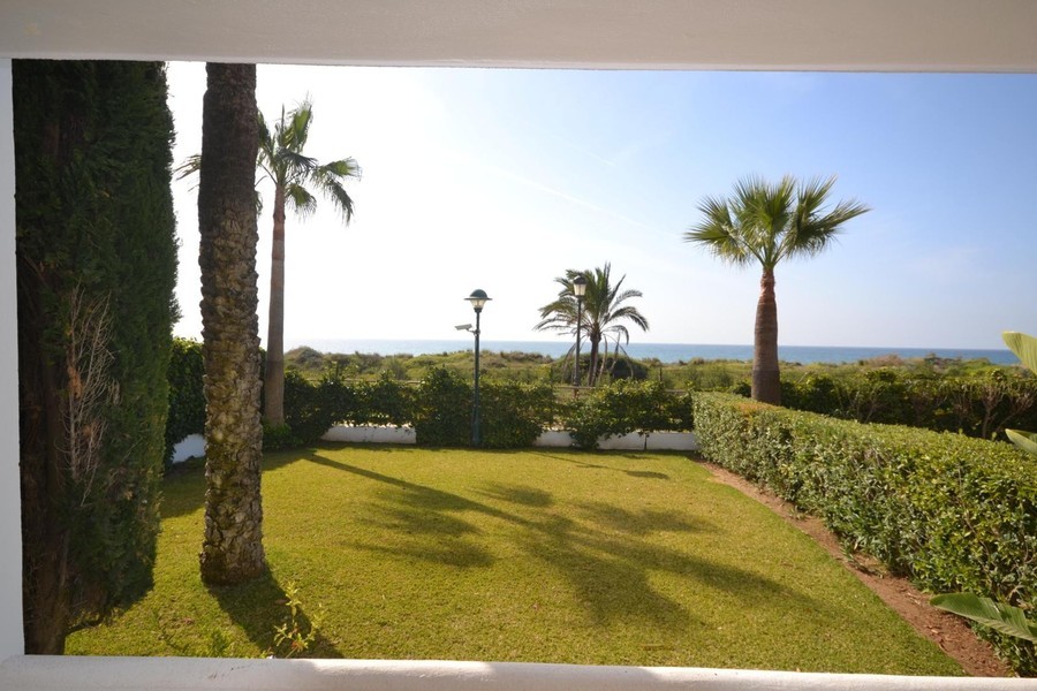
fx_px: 562
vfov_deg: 63.2
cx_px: 518
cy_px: 346
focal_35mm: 20
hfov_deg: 85.4
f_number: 8
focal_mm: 13
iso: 100
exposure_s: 1/200
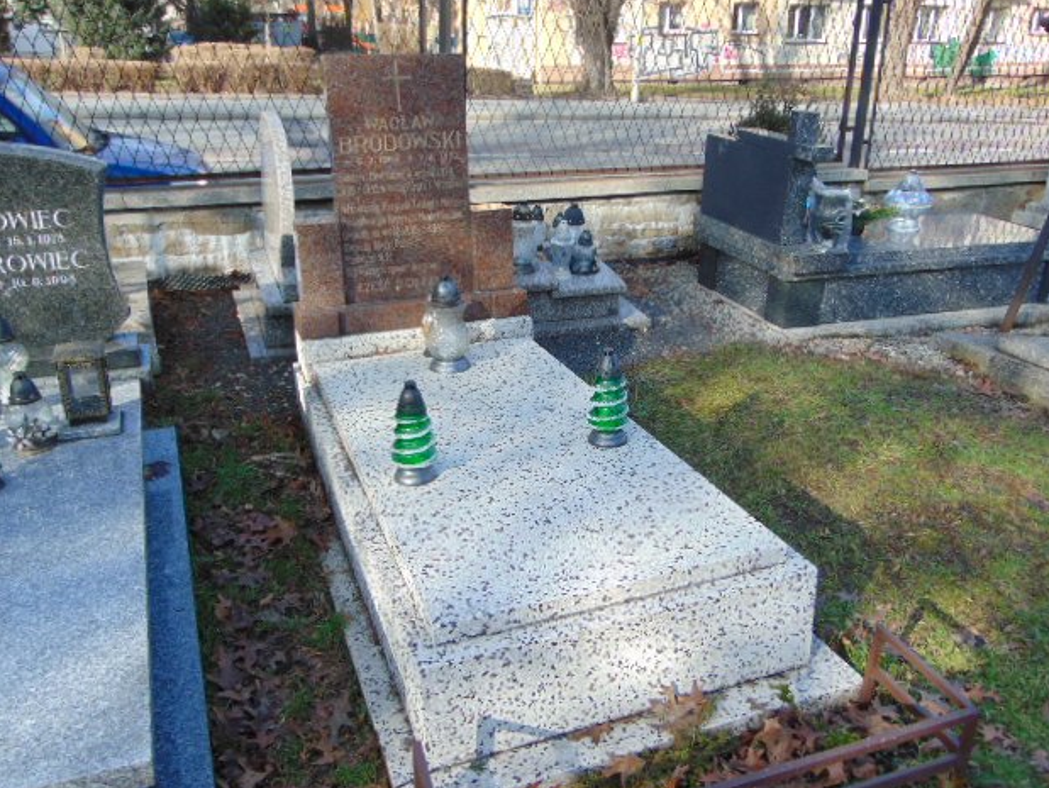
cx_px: 539
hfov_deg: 58.3
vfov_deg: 45.5
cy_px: 398
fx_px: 940
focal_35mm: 31
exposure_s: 1/320
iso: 80
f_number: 3.1
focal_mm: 5.4
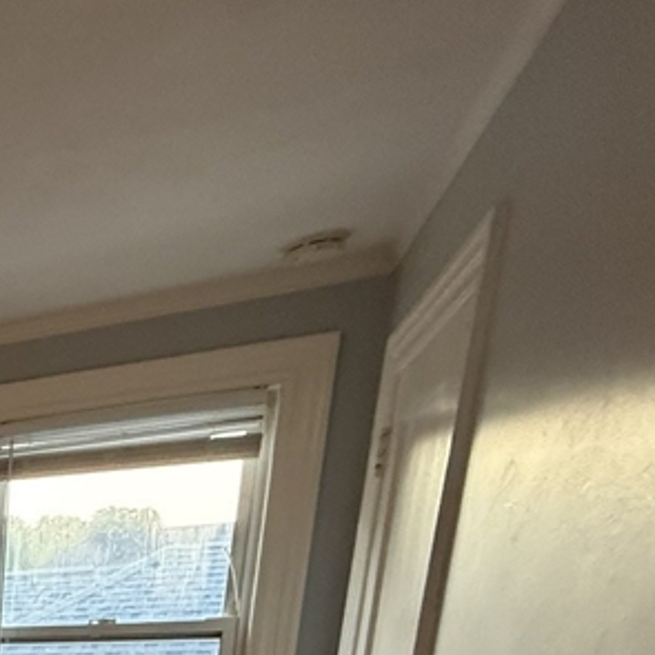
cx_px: -455
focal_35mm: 43
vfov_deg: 30.9
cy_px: 846
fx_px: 921
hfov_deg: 24.0
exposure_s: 1/120
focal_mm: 2.22
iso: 400
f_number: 2.2
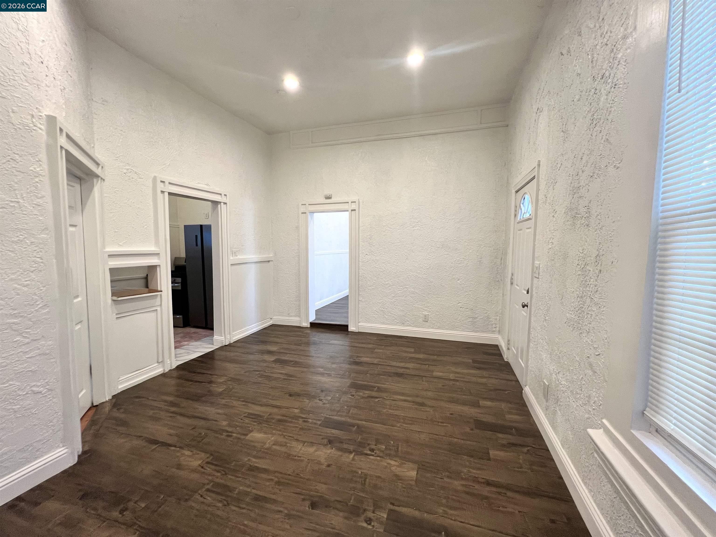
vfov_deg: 89.9
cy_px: 268
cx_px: 358
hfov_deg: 106.2
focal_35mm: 13
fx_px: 269
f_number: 1.8
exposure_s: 1/60
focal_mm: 1.57
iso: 160
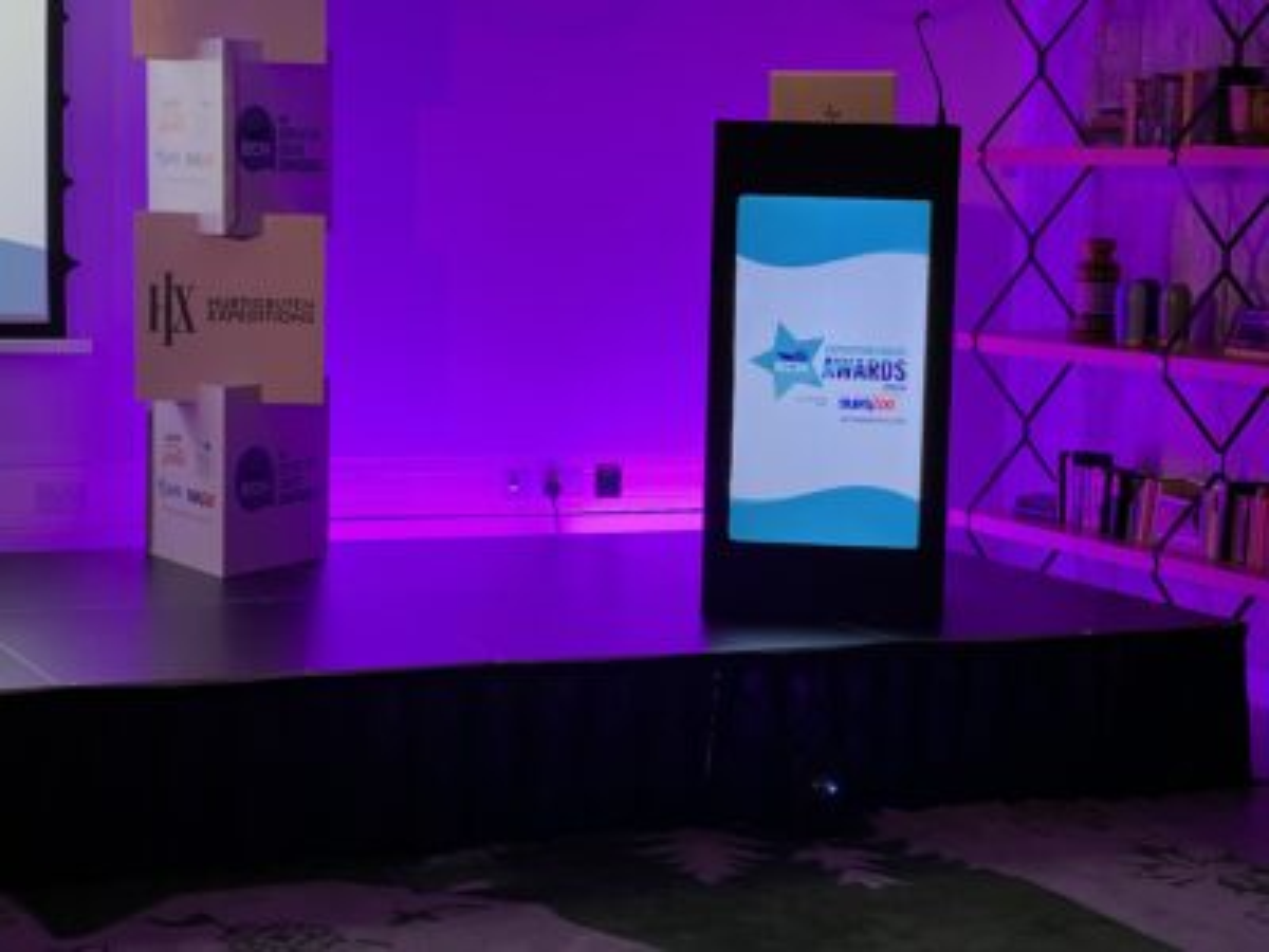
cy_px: 476
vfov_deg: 19.1
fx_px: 2823
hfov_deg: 25.3
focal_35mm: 77
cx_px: 634
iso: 500
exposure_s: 1/60
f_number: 2.8
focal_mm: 9
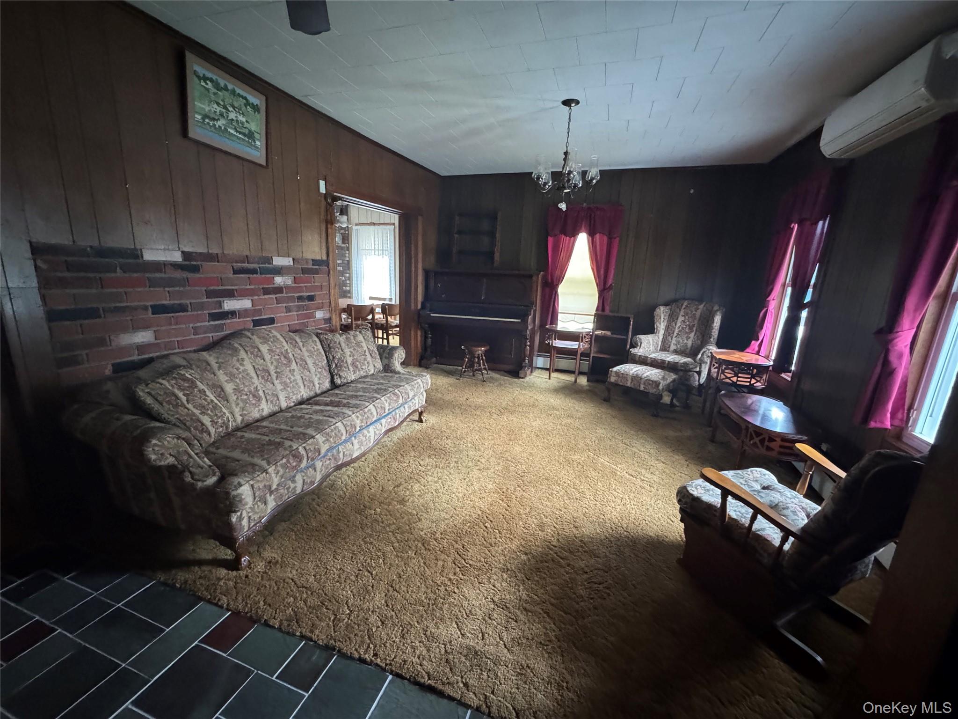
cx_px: 479
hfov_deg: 102.1
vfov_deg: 85.7
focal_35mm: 14
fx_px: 387
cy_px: 360
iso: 1000
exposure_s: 1/60
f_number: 2.2
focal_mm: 2.22
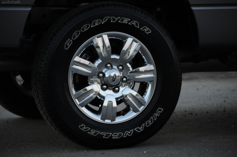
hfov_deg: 15.9
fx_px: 848
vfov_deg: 10.6
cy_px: 78
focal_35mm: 129
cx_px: 118
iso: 800
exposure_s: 1/50
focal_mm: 86
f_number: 4.2
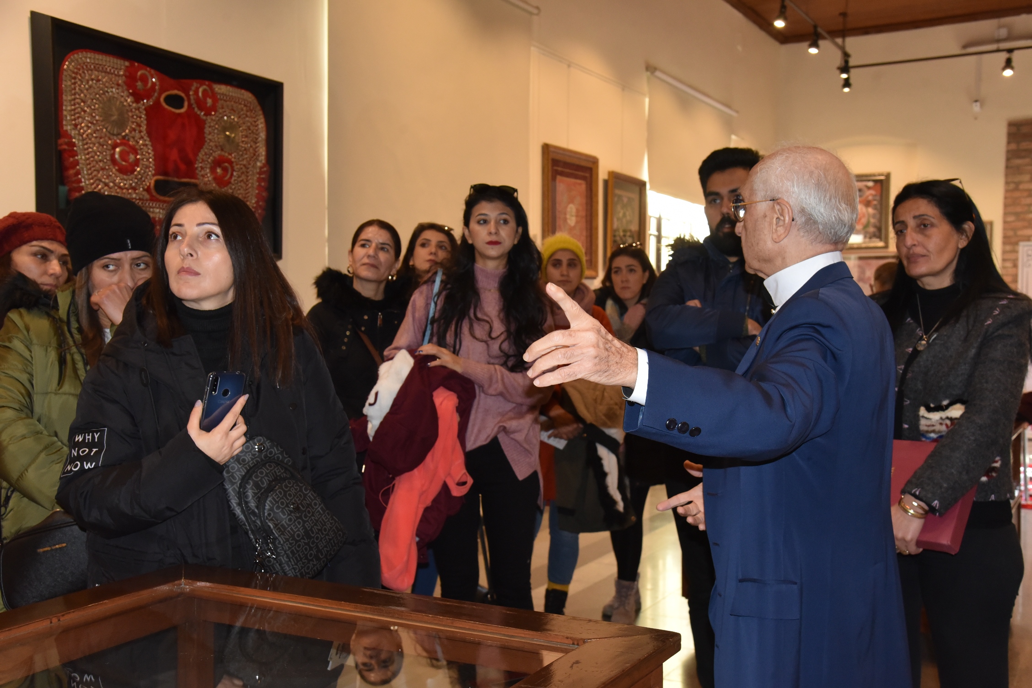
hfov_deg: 48.5
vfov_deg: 33.4
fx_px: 1147
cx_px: 516
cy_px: 344
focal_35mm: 40
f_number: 6.3
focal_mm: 40
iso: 2500
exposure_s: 1/60
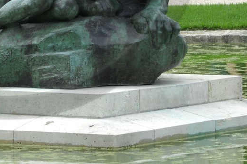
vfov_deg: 3.6
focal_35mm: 381
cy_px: -79
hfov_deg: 5.4
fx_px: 2610
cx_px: 7
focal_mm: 82
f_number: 5.6
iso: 100
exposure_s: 1/100
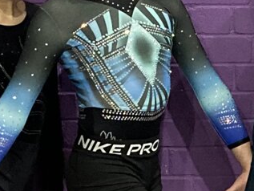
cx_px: 260
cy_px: 175
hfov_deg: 10.8
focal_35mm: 181
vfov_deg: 8.2
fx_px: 1329
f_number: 1.8
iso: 320
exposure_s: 1/40
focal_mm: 3.99
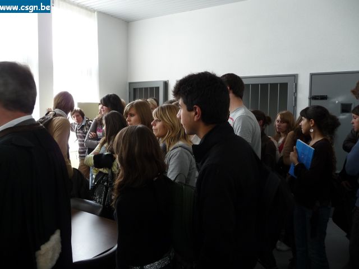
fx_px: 290
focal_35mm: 28
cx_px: 180
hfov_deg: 63.4
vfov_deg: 49.7
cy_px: 134
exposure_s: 1/30
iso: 160
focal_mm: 4.7
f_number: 3.3
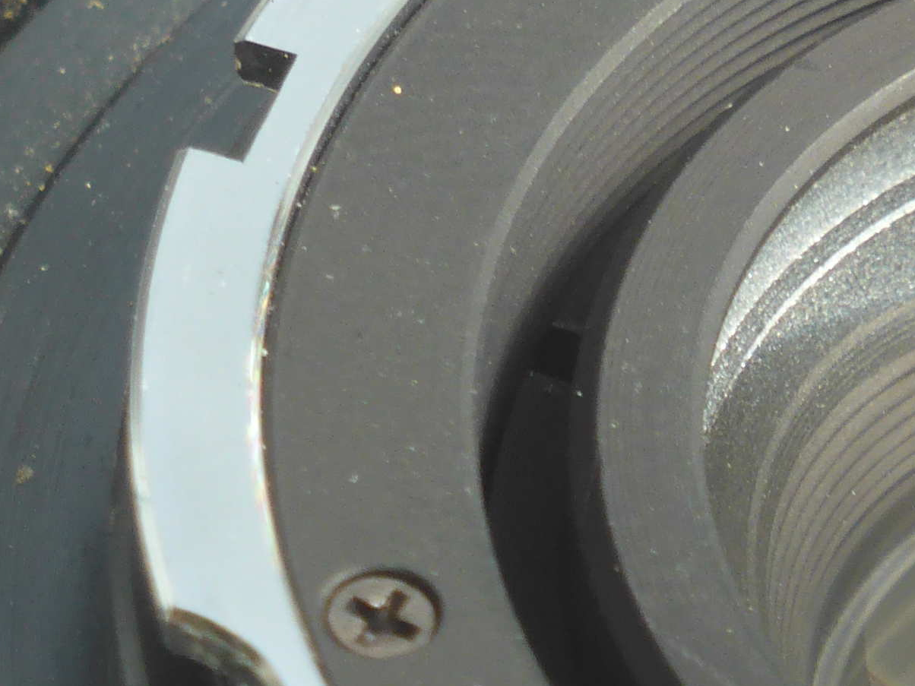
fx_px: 9674
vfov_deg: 4.1
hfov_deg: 5.4
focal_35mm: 366
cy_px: 784
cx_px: 1081
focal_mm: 16.1
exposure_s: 1/100
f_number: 5.2
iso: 100
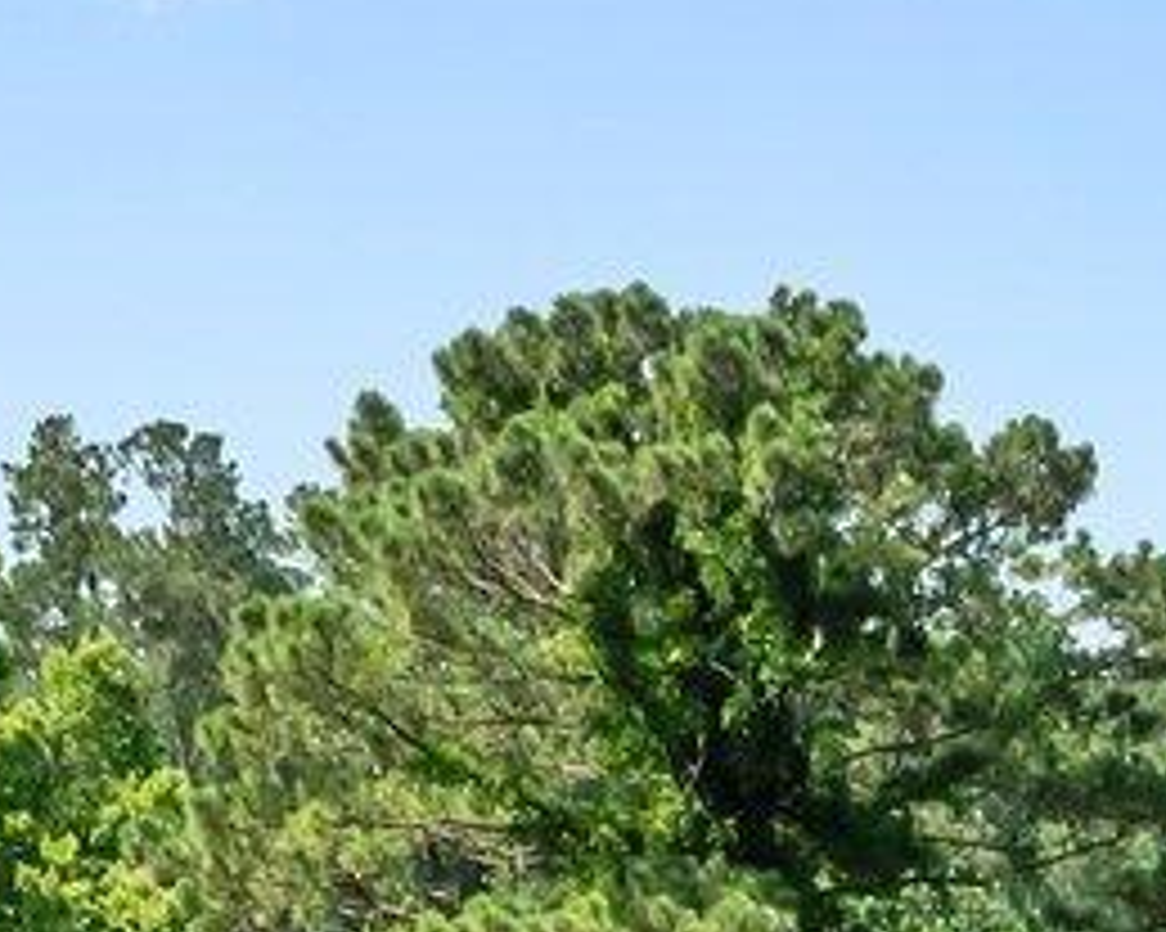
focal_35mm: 185
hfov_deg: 10.3
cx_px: 1445
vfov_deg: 6.9
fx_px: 6382
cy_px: 3420
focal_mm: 12.29
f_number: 5
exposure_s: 1/800
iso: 100
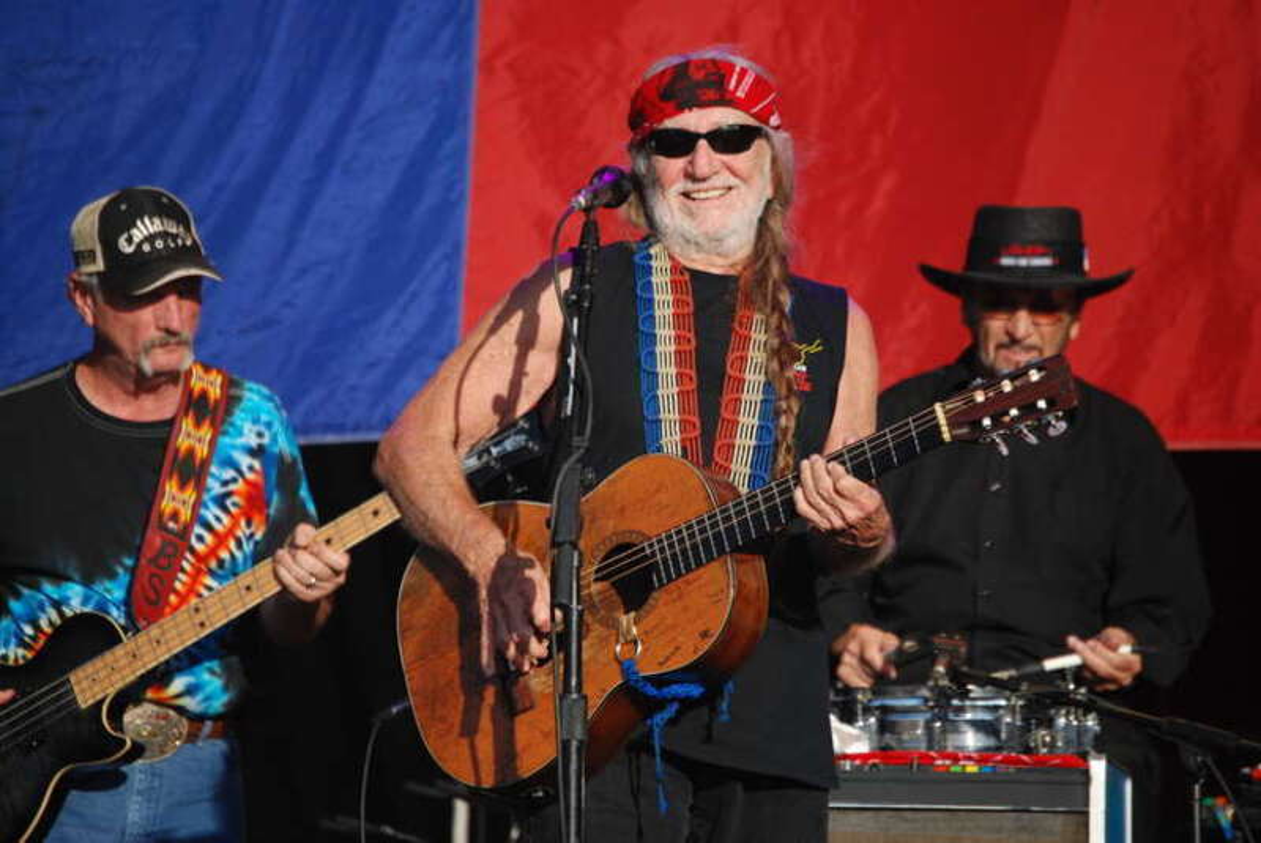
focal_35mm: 278
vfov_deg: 5.0
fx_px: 9729
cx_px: 630
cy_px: 422
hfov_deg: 7.4
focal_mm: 185
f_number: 5.6
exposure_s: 1/640
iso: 200
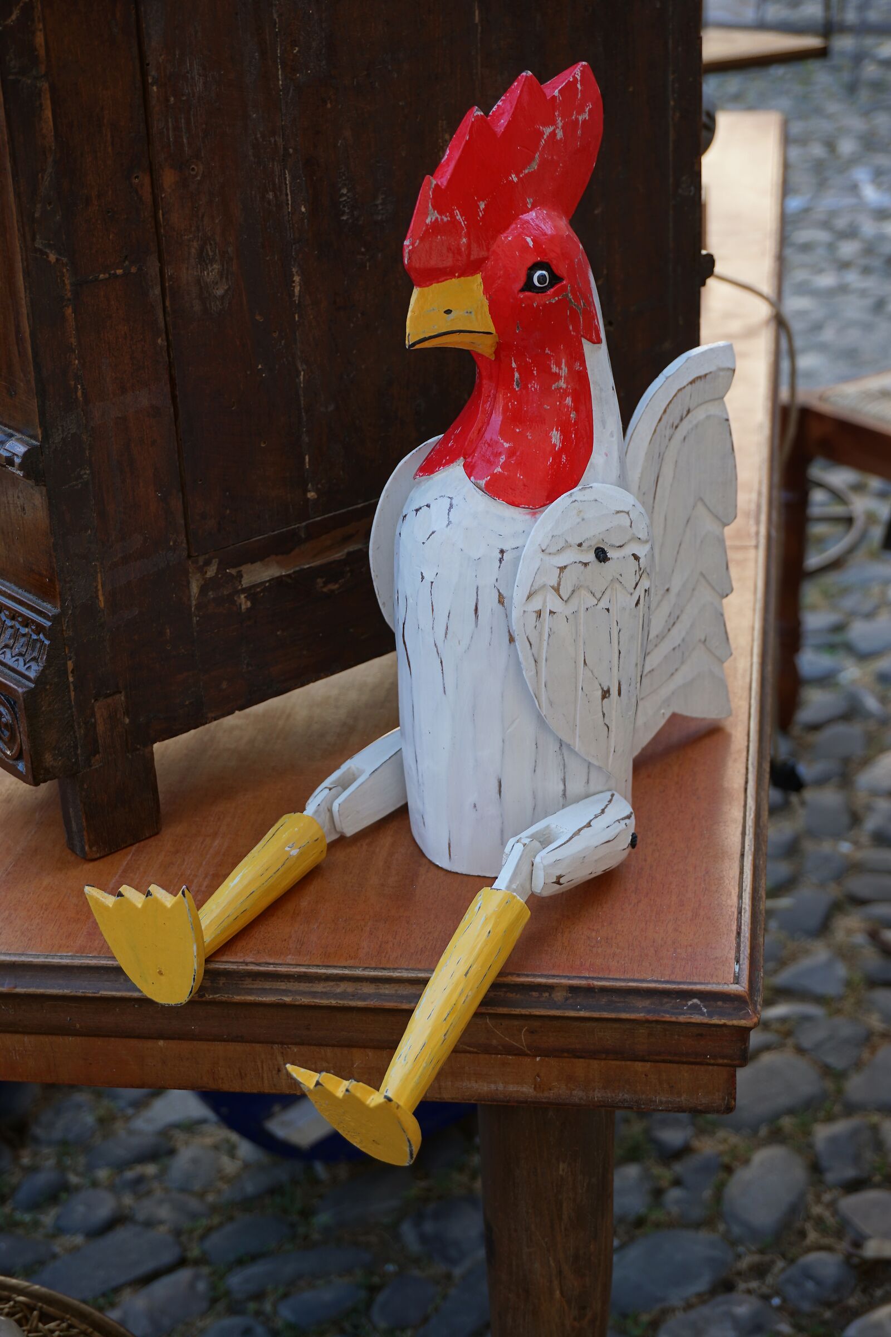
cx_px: 446
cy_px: 668
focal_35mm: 57
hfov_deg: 23.8
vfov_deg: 35.1
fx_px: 2116
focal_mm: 38
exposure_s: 1/60
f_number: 5.6
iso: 100
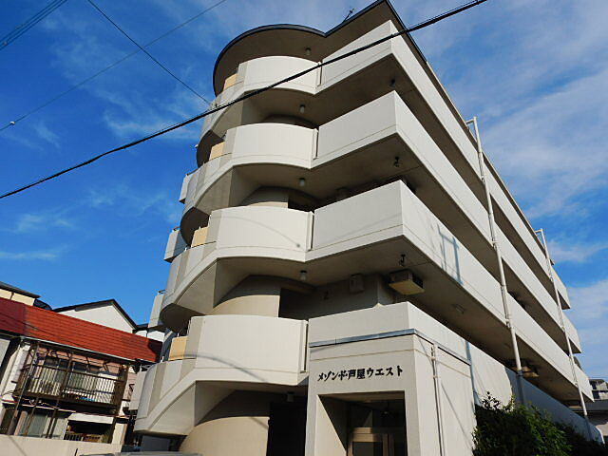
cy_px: 228
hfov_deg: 71.6
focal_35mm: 24
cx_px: 304
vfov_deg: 56.8
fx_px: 422
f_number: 8.2
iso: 125
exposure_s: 1/400
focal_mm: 4.3
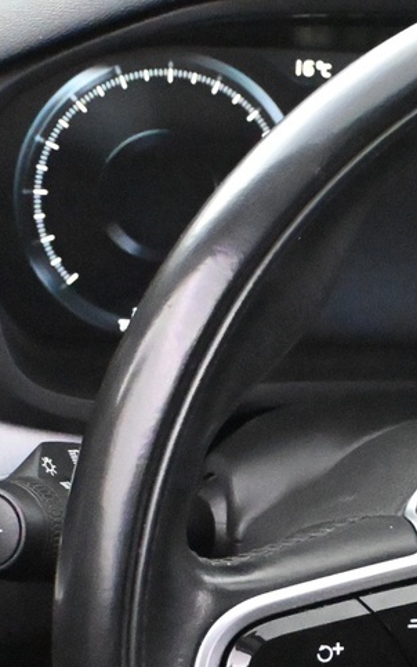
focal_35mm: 149
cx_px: 650
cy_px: 605
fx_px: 2703
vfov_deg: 13.9
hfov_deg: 8.6
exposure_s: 1/50
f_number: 4.8
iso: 12800
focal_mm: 29
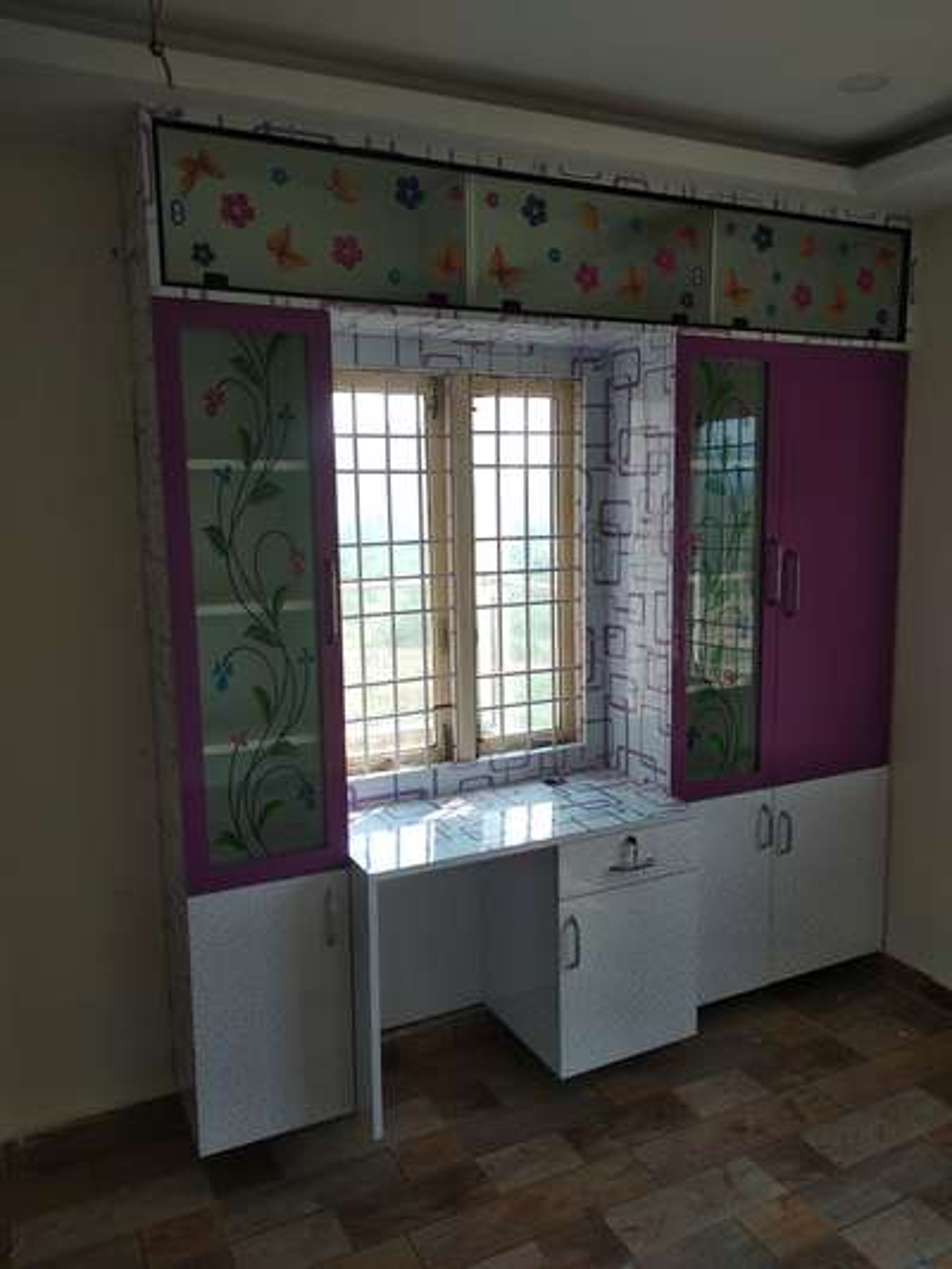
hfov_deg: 53.1
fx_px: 953
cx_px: 476
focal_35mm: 26
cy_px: 634
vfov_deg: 67.3
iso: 125
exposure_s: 1/50
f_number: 2.2
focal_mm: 3.81
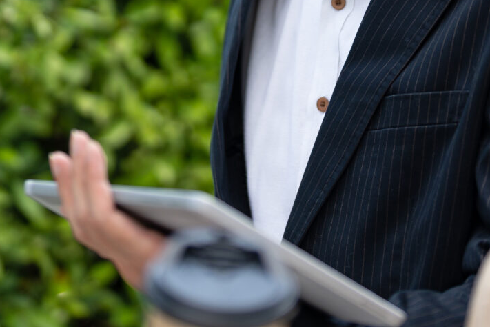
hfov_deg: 11.4
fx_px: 2450
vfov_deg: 7.5
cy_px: -127
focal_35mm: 180
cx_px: 344
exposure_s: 1/1600
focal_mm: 50
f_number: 1.2
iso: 100
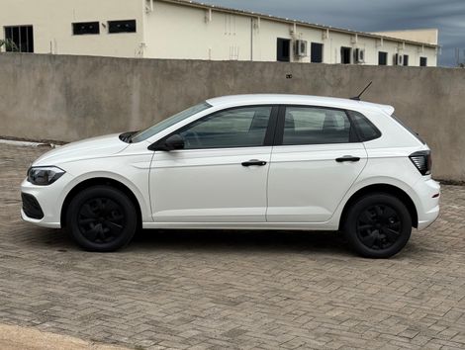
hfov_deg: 39.6
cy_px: 175
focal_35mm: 48
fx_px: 646
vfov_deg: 30.3
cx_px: 232
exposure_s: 1/7874
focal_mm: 6.76
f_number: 1.78
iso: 64
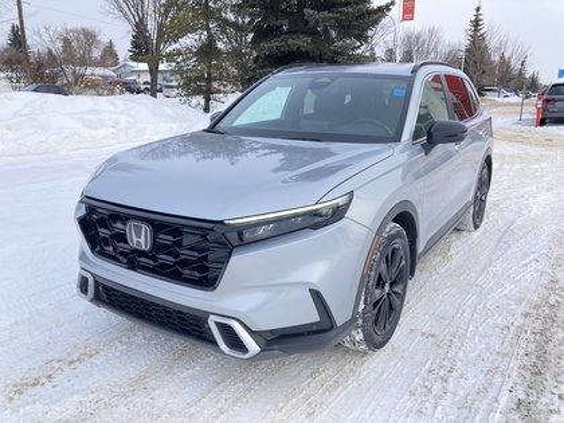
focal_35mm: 28
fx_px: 456
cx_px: 282
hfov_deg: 63.4
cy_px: 212
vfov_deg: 49.7
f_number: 1.8
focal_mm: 3.99
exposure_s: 1/414
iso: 20
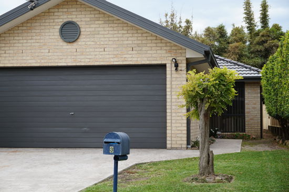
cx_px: 144
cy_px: 96
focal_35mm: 66
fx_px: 529
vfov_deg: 20.6
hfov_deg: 30.5
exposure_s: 1/80
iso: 100
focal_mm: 44
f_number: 9
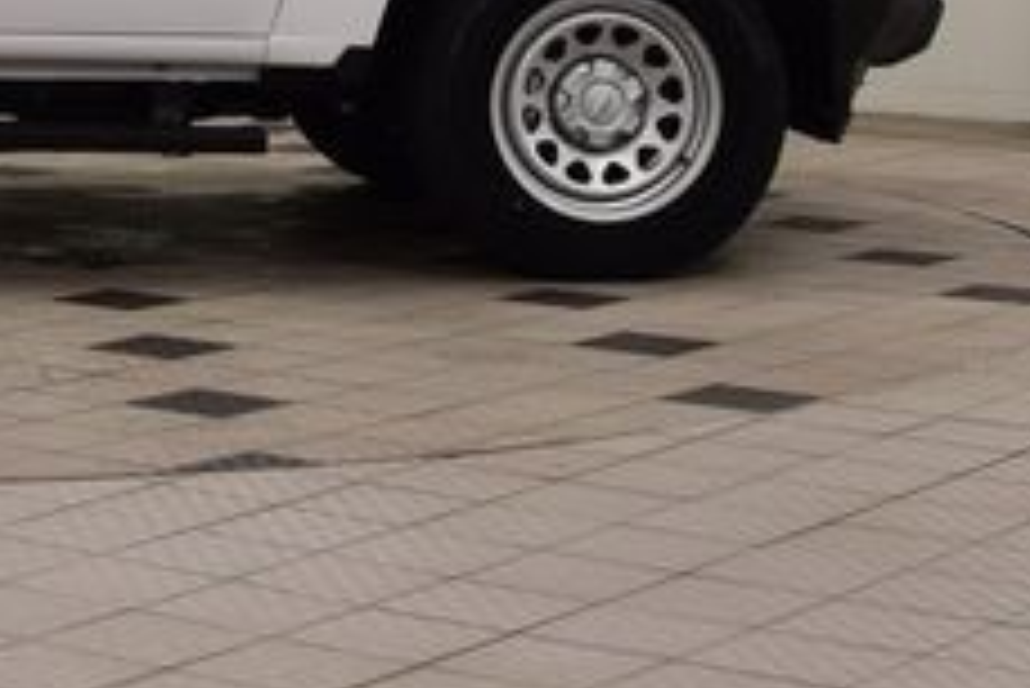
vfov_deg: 11.1
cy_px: -137
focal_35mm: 121
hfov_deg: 16.0
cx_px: -306
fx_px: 3475
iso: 400
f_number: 7.1
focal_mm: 29
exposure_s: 1/30
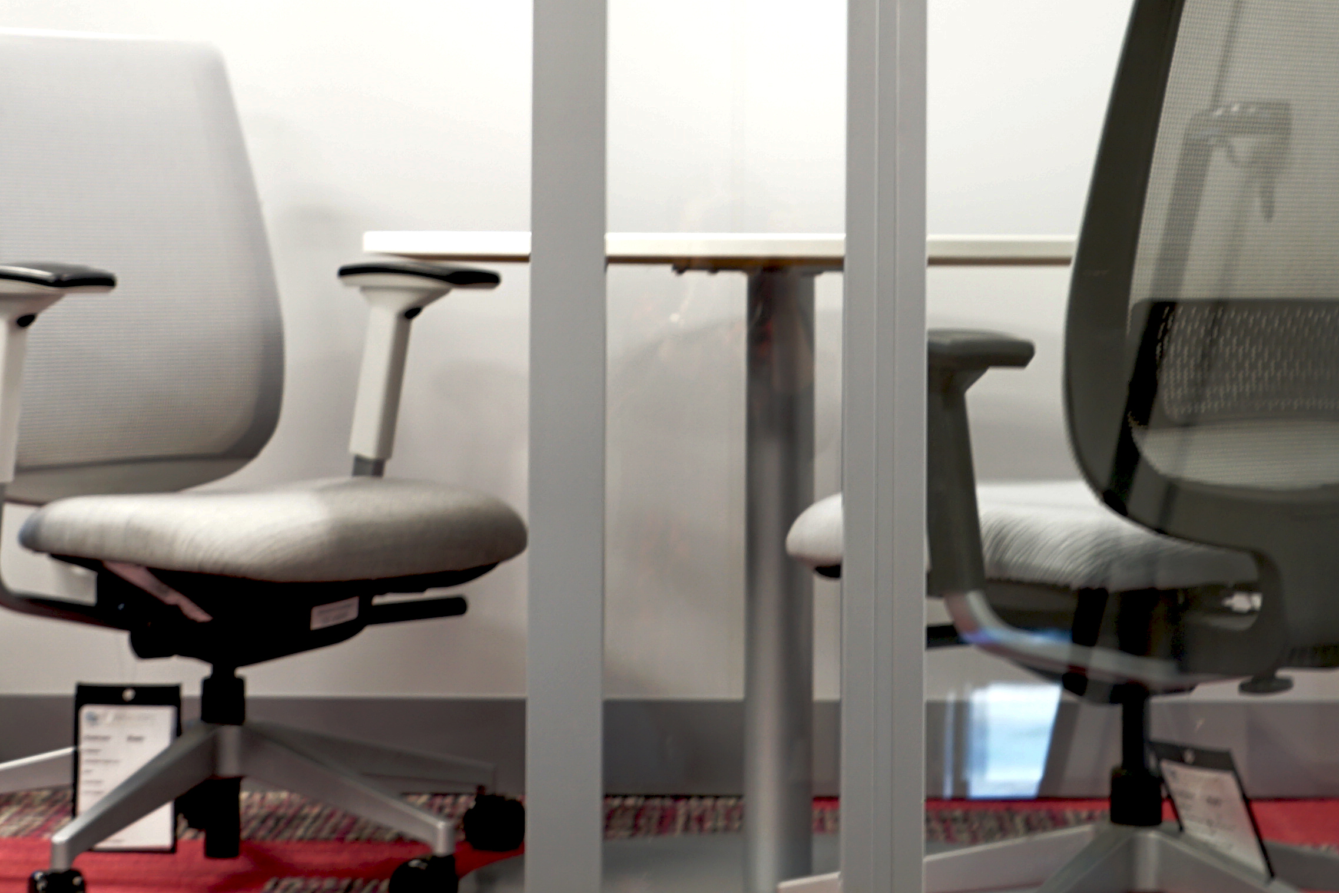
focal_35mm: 95
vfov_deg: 14.2
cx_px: 801
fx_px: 3533
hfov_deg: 21.4
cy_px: 68
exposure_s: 1/5
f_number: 3.5
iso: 200
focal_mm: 24
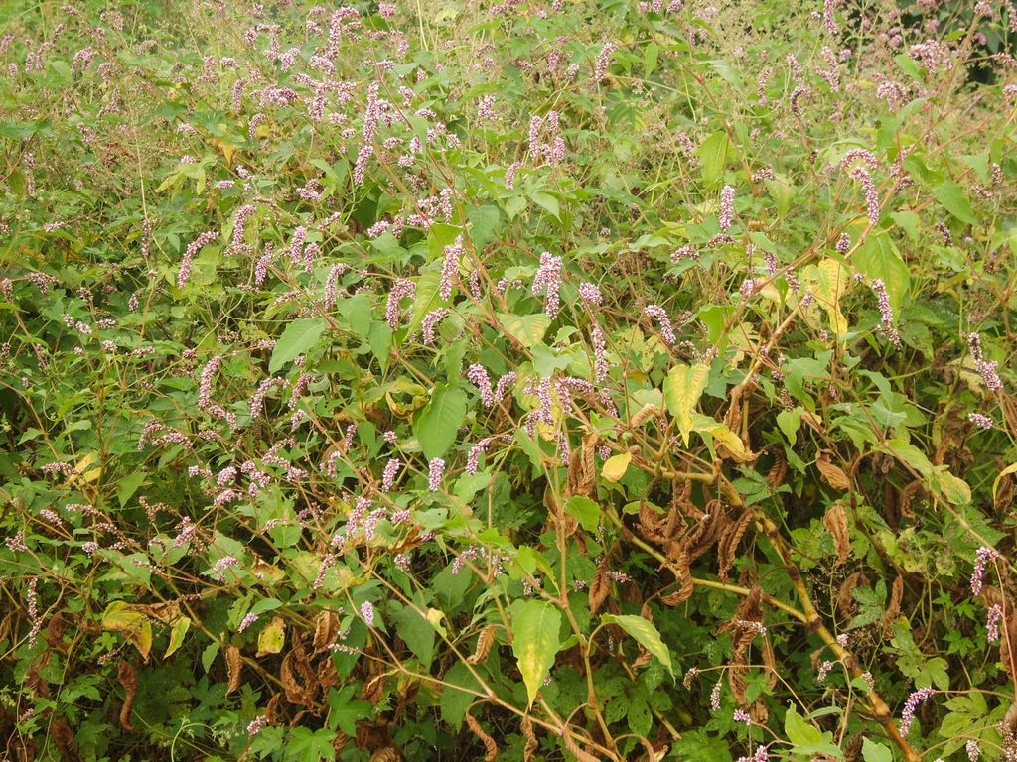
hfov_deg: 23.8
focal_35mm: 82
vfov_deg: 18.0
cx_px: 508
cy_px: 381
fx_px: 2409
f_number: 12
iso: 100
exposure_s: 1/45
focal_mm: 17
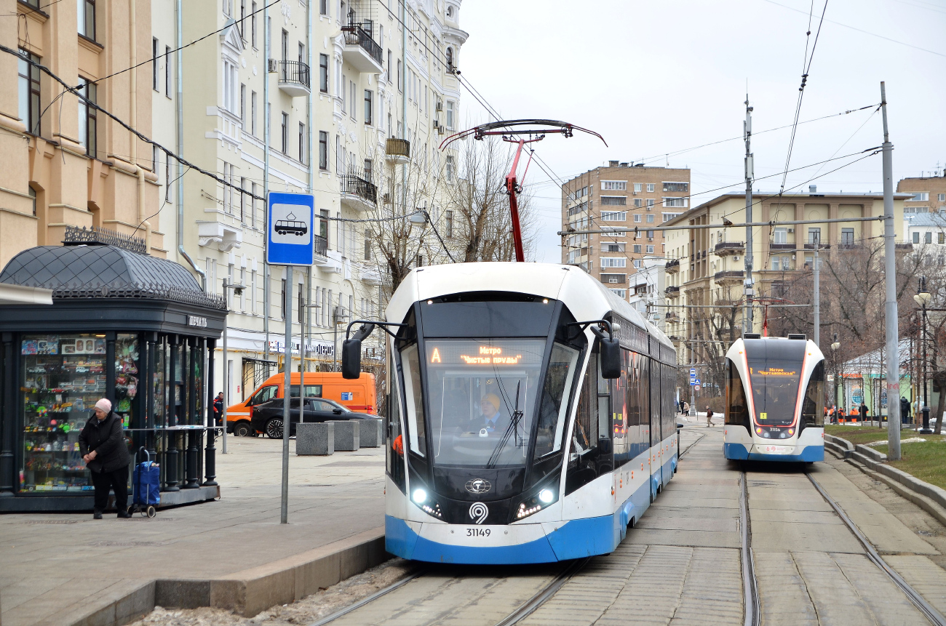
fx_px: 2045
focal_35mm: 78
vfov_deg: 17.4
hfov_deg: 26.0
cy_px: 313
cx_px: 473
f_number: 5
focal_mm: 52
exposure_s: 1/30
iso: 100
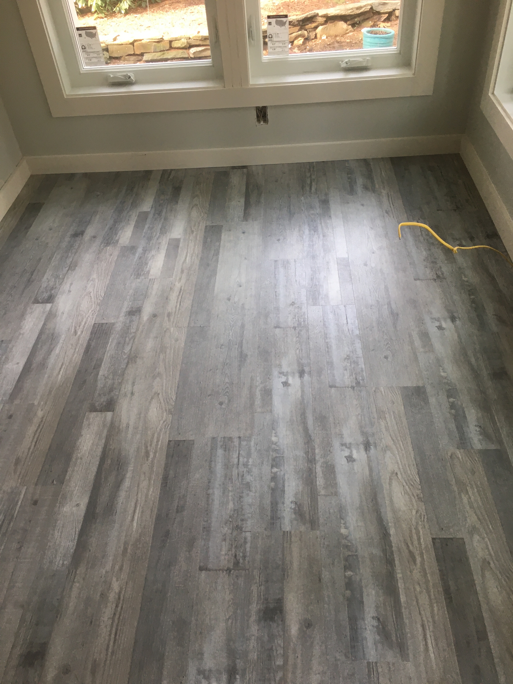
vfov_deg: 61.7
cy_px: 342
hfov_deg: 48.2
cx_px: 256
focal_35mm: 29
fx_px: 573
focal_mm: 4.15
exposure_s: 1/30
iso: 25
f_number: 2.2
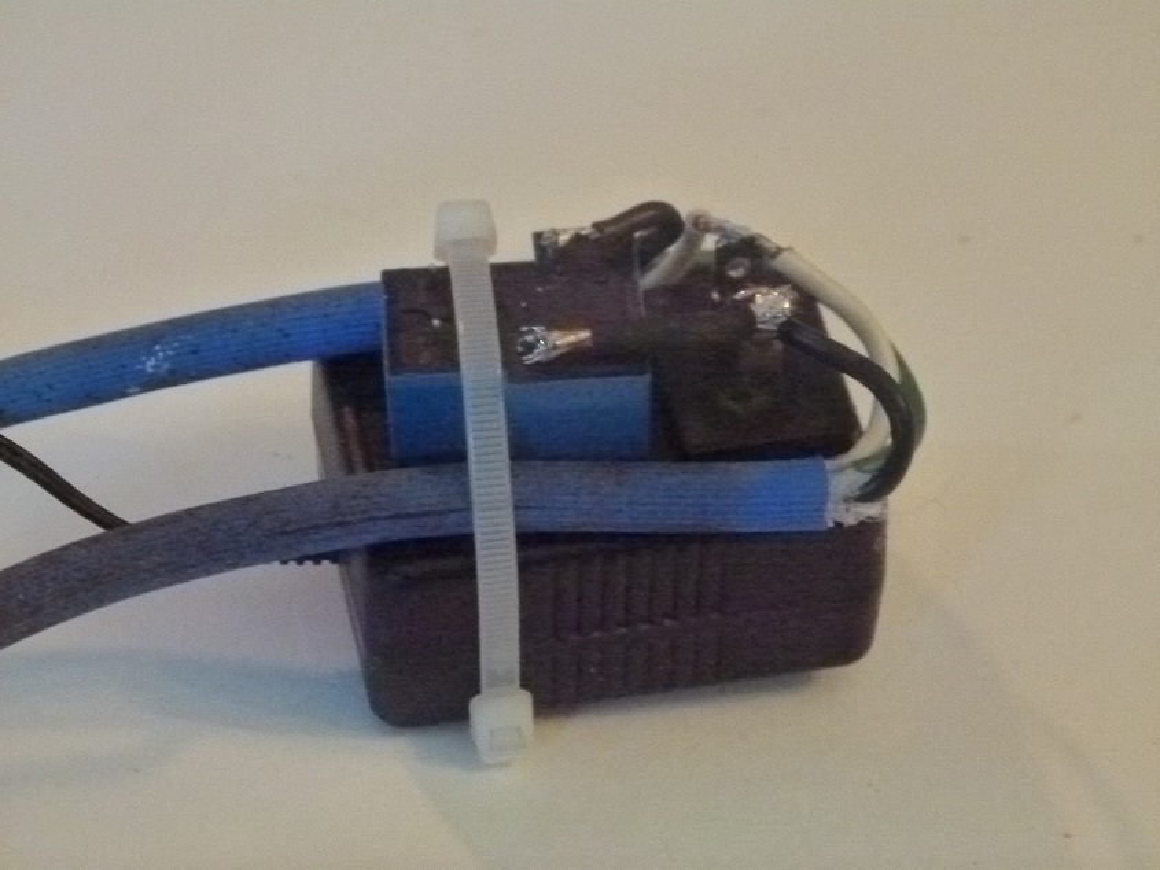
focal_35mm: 124
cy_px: 435
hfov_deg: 15.9
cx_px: 580
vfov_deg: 12.0
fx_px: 4156
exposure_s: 1/30
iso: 1600
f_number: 3.6
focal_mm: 22.2
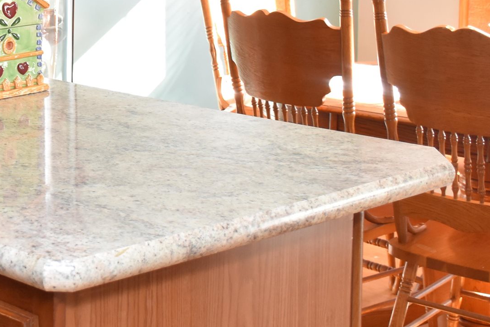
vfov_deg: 14.3
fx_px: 1280
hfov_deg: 20.7
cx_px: -49
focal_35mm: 94
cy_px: -3
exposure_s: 1/60
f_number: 4
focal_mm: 22
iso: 720
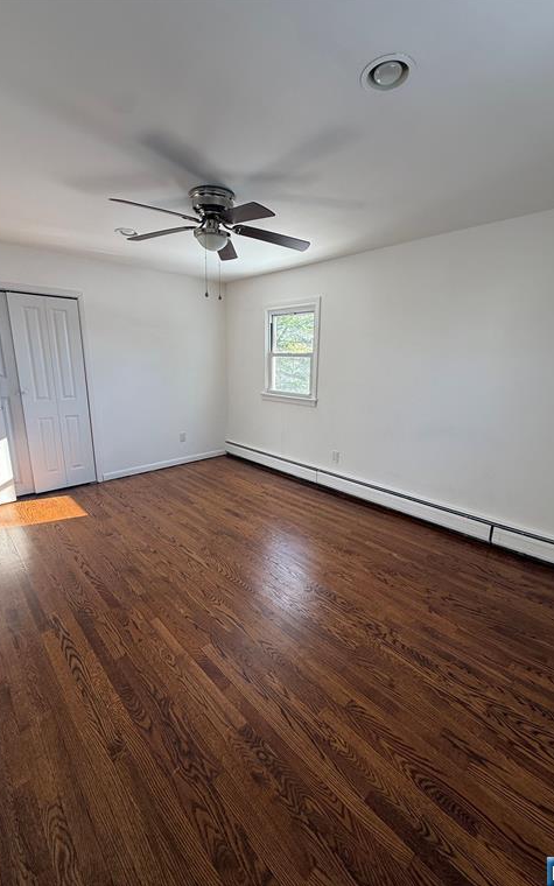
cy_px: 442
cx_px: 281
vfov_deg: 101.5
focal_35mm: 15
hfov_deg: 74.8
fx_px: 362
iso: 50
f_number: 2.2
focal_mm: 2.22
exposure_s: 1/99
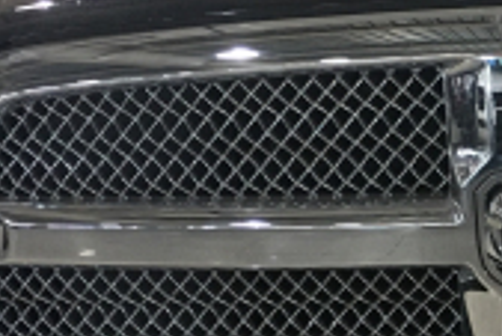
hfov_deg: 19.6
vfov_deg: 13.6
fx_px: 1382
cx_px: 578
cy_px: 345
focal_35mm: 99
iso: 125
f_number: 2.2
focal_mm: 4.15
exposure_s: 1/17
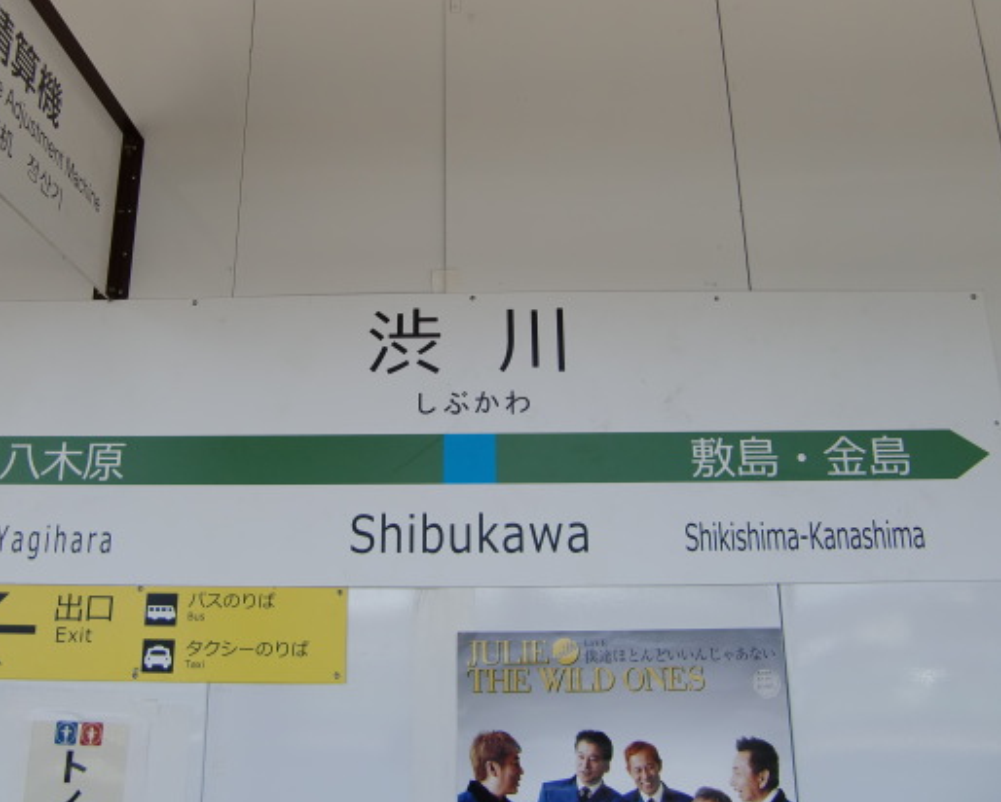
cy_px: 372
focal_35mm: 34
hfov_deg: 52.7
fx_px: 1008
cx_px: 452
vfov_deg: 43.4
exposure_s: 1/250
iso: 64
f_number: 2.6
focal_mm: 4.9
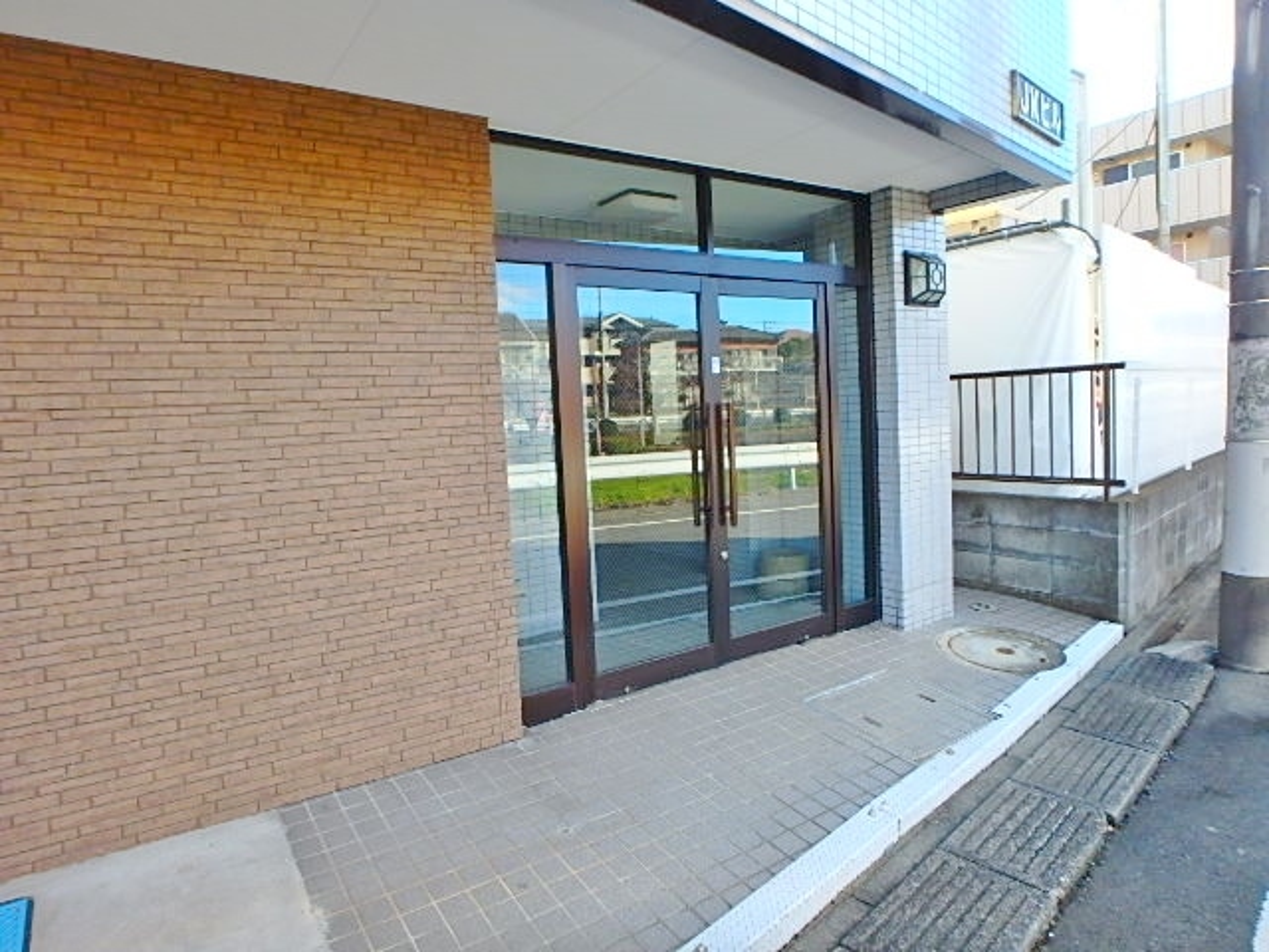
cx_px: 634
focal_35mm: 21
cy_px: 476
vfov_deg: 63.4
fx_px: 770
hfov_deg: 79.0
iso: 125
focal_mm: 3.7
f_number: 3.5
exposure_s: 1/200
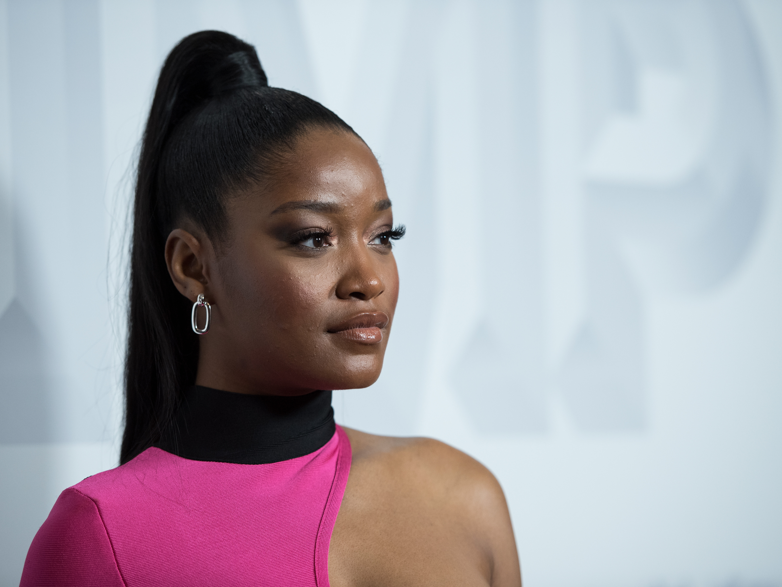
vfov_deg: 8.6
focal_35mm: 173
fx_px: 3908
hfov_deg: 11.4
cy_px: 294
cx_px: 404
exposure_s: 1/400
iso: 1600
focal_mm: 160
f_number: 2.8
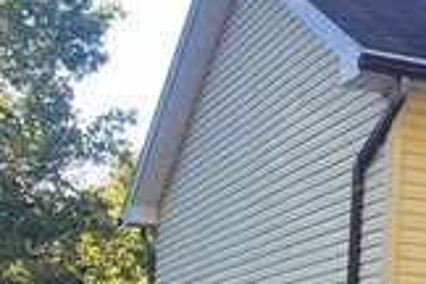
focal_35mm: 105
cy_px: 338
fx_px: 1242
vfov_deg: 12.7
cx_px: 822
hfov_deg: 15.8
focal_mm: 5.1
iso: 40
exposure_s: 1/282
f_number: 1.6
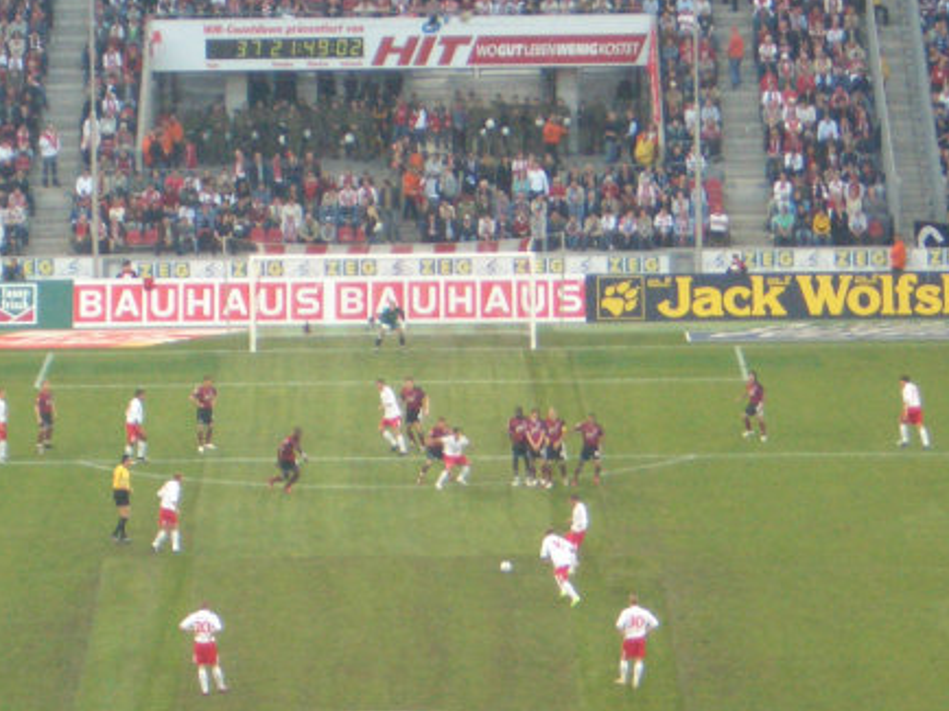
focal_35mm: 121
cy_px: 406
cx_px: 418
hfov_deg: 16.3
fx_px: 3315
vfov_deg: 12.2
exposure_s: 1/60
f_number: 4.8
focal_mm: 17.4
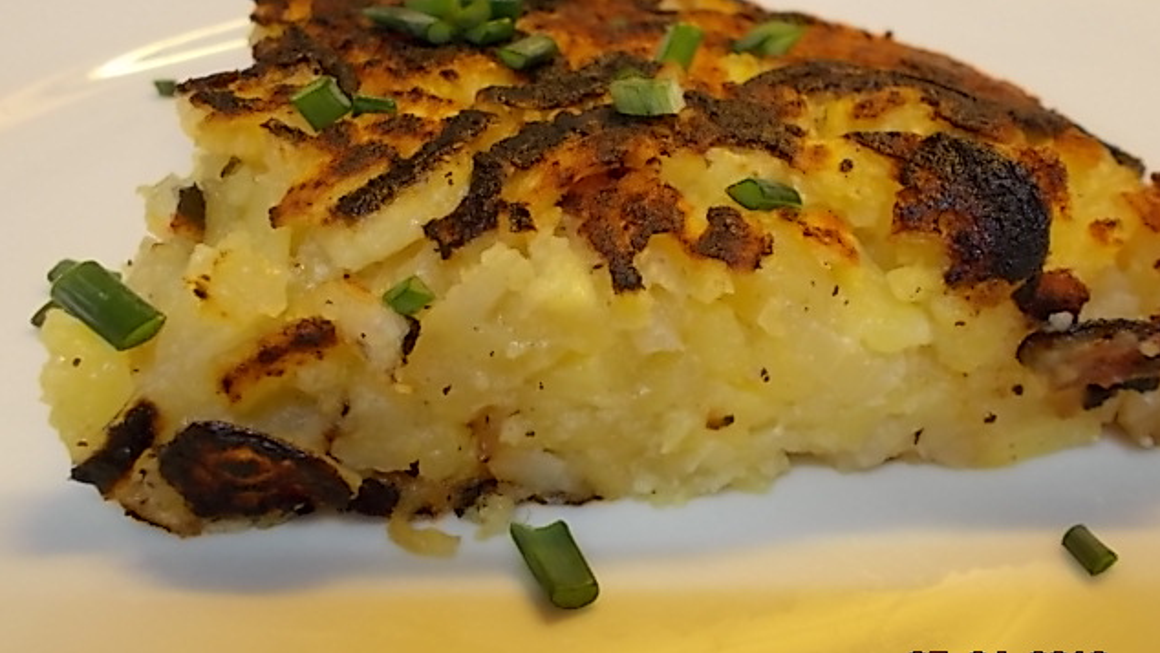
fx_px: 1015
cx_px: 582
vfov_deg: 35.7
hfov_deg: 59.5
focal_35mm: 33
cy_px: 333
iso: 125
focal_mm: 5.3
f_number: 3.4
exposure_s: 1/25
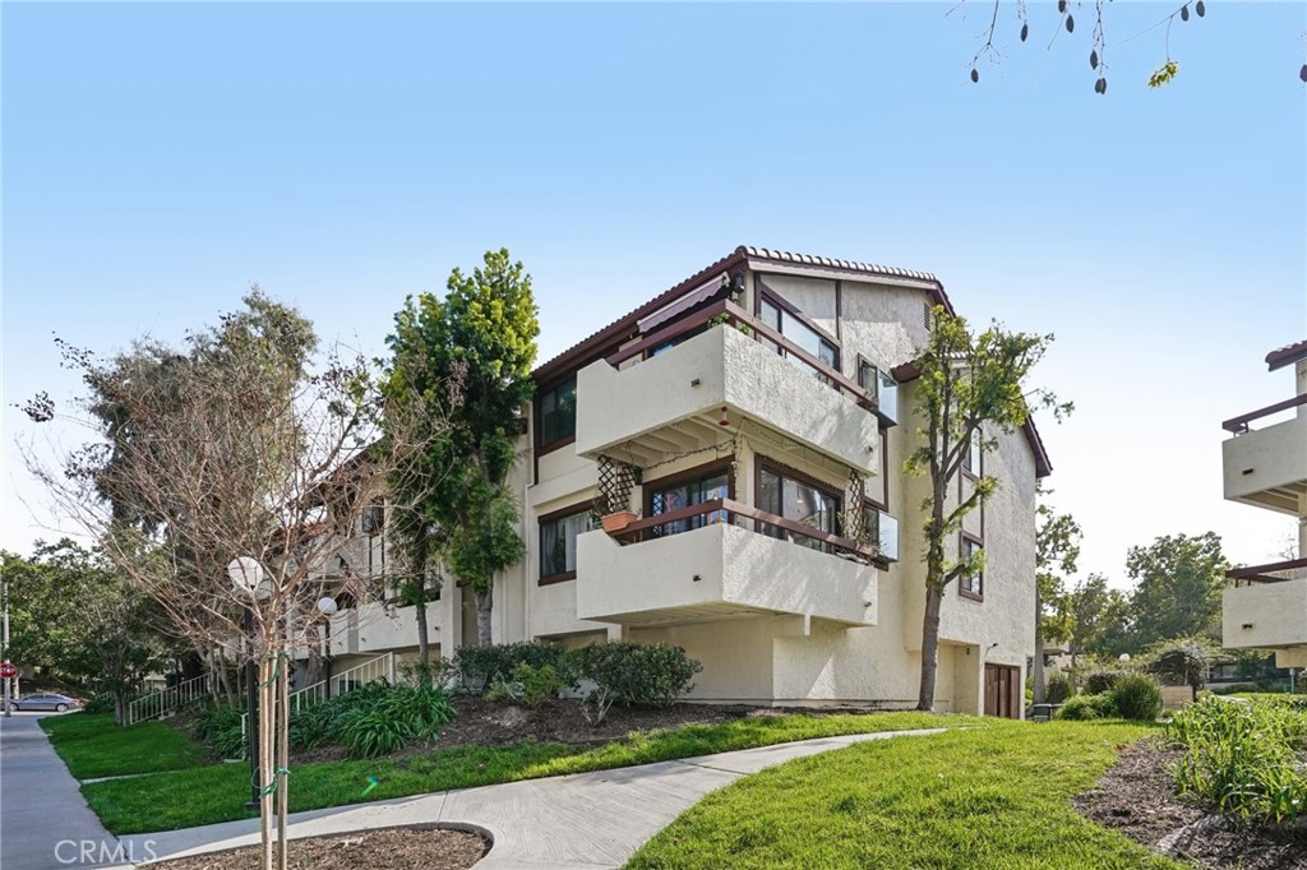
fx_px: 581
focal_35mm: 16
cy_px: 435
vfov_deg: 73.7
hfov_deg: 96.8
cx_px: 654
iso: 400
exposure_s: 1/800
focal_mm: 16
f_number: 8
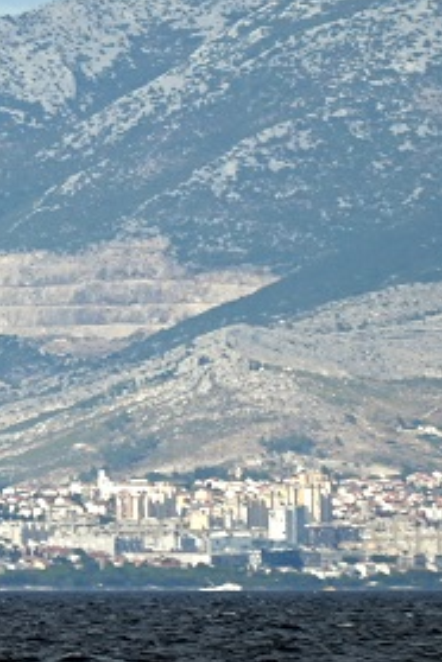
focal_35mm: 1071
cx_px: -475
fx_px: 19723
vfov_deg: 1.9
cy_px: -51
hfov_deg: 1.3
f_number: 6.3
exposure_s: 1/1250
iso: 100
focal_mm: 230
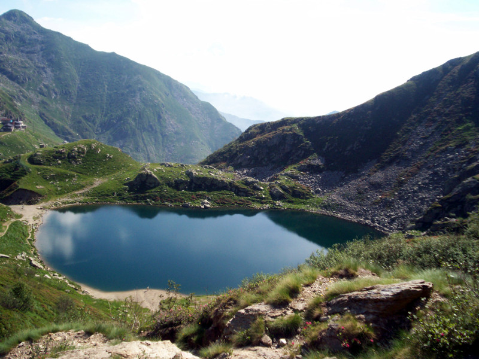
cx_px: 240
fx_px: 498
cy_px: 180
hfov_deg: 51.4
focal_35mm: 36
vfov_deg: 39.7
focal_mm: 5.9
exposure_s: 1/389
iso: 100
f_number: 4.5
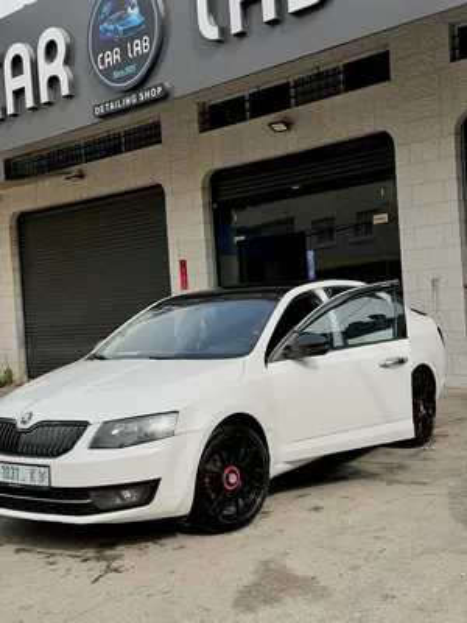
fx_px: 863
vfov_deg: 39.7
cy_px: 312
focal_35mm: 48
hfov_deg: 30.3
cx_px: 234
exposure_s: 1/3891
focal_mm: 6.76
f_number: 1.78
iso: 64
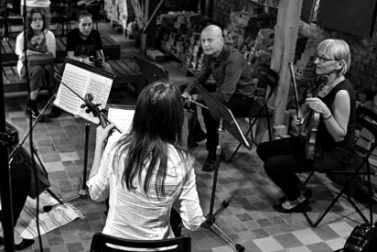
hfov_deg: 38.6
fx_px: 534
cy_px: 108
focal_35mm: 51
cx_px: 138
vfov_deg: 26.5
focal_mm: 35
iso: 1000
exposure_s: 1/100
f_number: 2.8
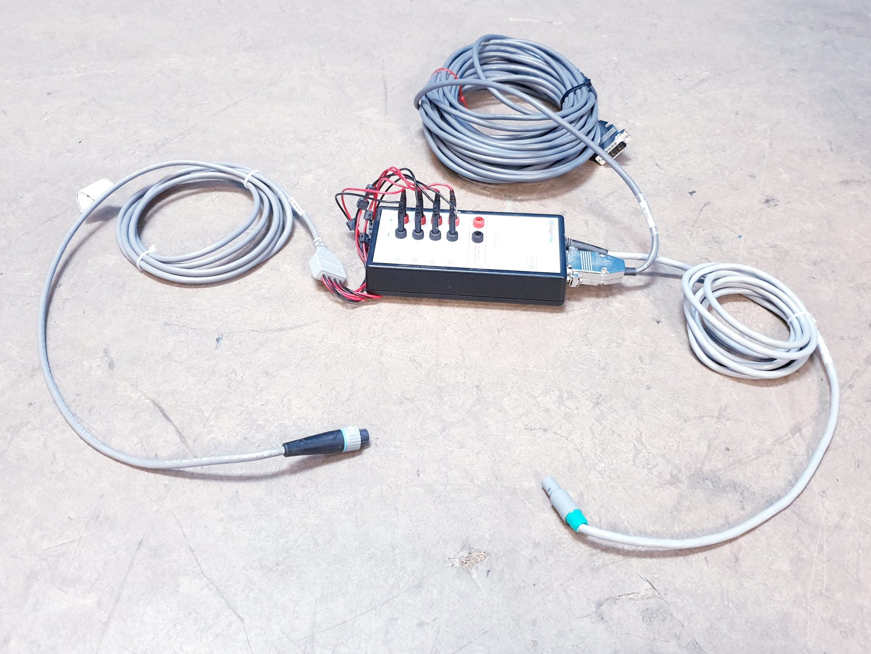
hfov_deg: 55.3
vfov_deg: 42.9
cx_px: 404
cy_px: 289
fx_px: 830
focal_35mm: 33
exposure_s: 1/50
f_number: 1.5
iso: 250
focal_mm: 4.3
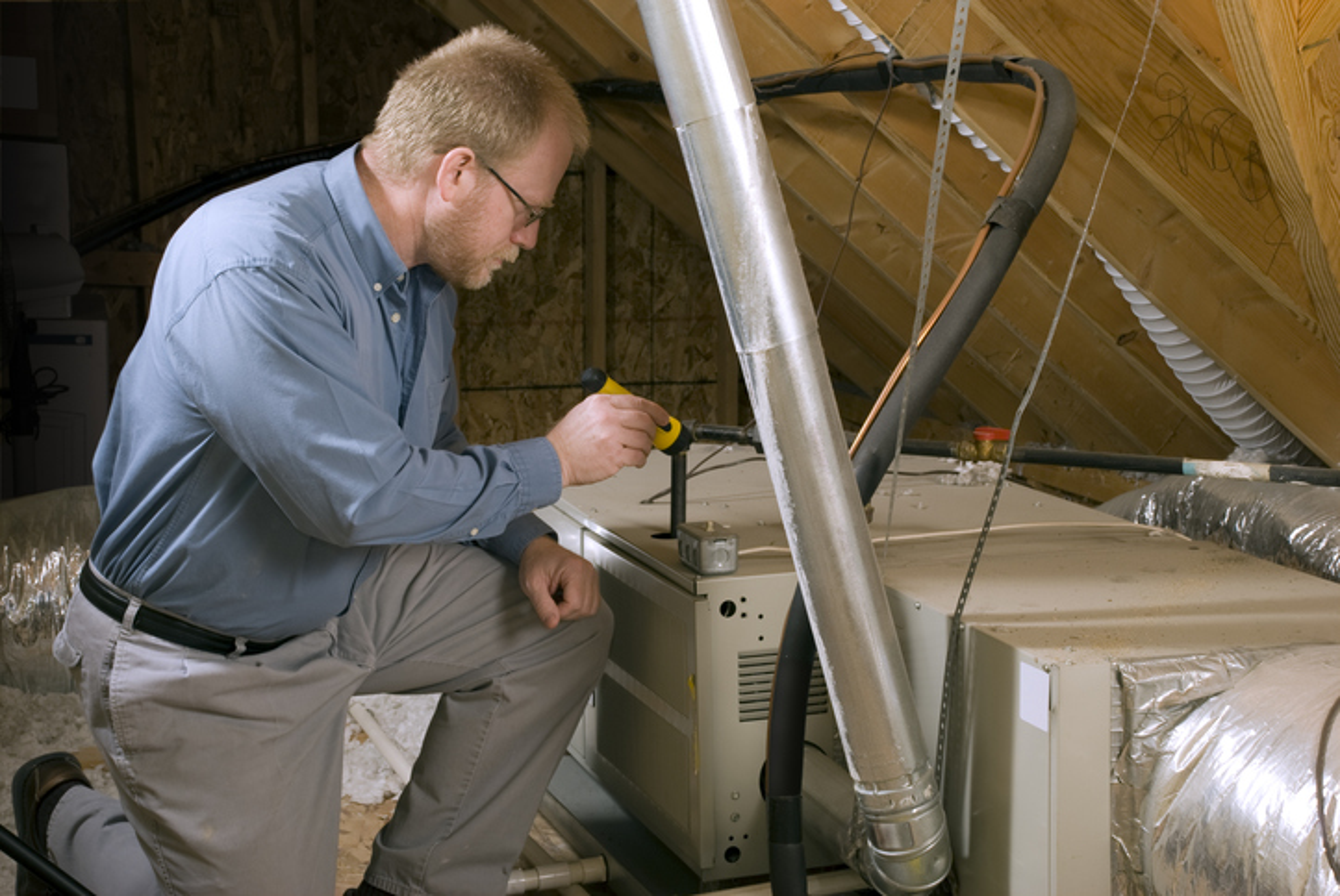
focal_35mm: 60
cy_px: 448
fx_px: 2236
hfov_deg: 33.4
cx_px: 670
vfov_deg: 22.7
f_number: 9
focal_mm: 40
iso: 100
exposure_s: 1/160
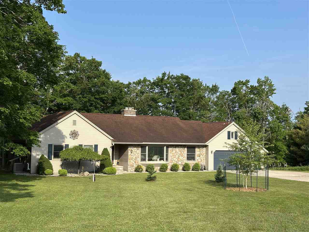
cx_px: 154
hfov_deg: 39.7
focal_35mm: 48
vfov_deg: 30.3
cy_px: 116
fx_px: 428
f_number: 1.78
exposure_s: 1/3367
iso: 64
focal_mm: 6.86
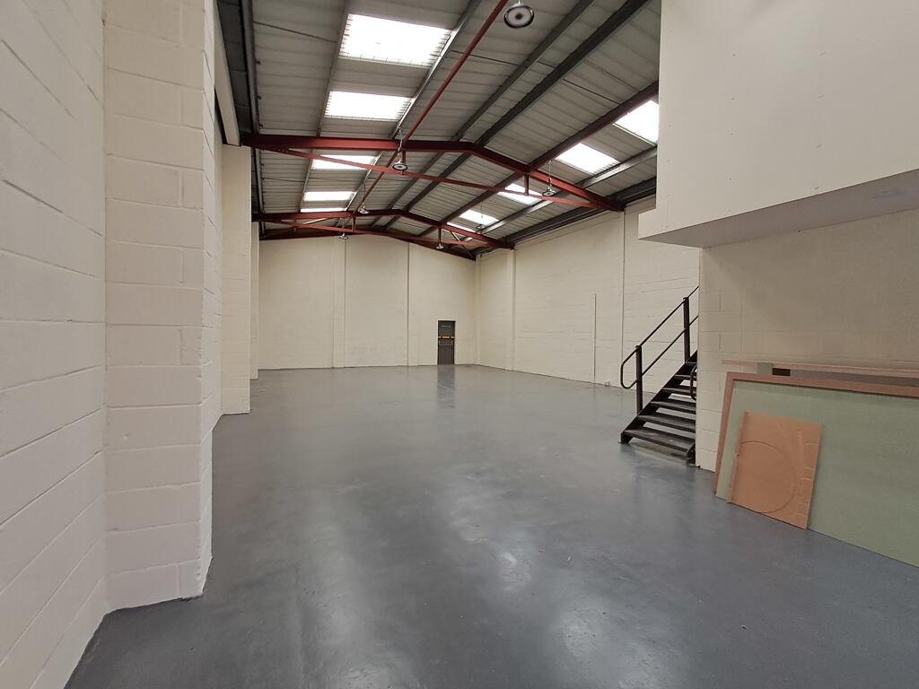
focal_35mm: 16
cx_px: 460
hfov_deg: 94.5
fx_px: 425
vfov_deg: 78.1
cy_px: 344
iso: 100
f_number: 2.2
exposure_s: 1/50
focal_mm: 1.64
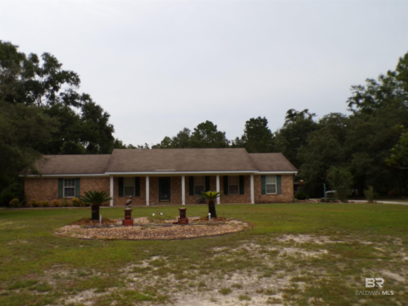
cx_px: 204
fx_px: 377
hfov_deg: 56.8
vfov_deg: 44.2
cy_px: 153
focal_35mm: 32
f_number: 4.8
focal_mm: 5.8
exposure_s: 1/180
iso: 100
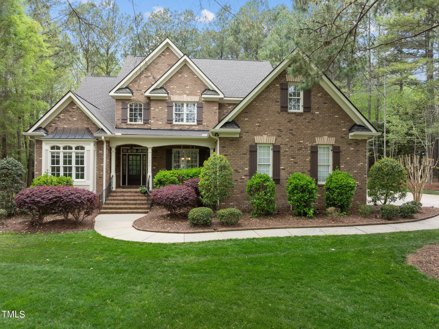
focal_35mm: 24
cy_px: 164
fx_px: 304
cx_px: 220
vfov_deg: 56.8
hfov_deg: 71.6
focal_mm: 12.29
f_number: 5.6
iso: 100
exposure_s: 1/15
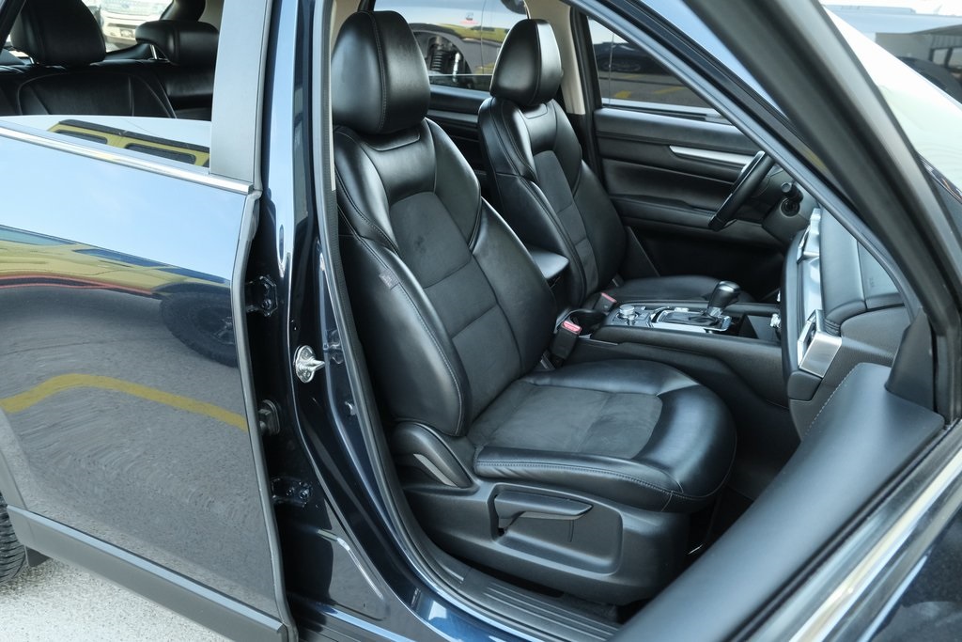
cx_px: 481
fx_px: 722
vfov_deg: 47.9
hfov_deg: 67.4
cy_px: 321
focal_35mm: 27
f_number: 5
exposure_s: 1/250
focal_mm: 18
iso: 2500
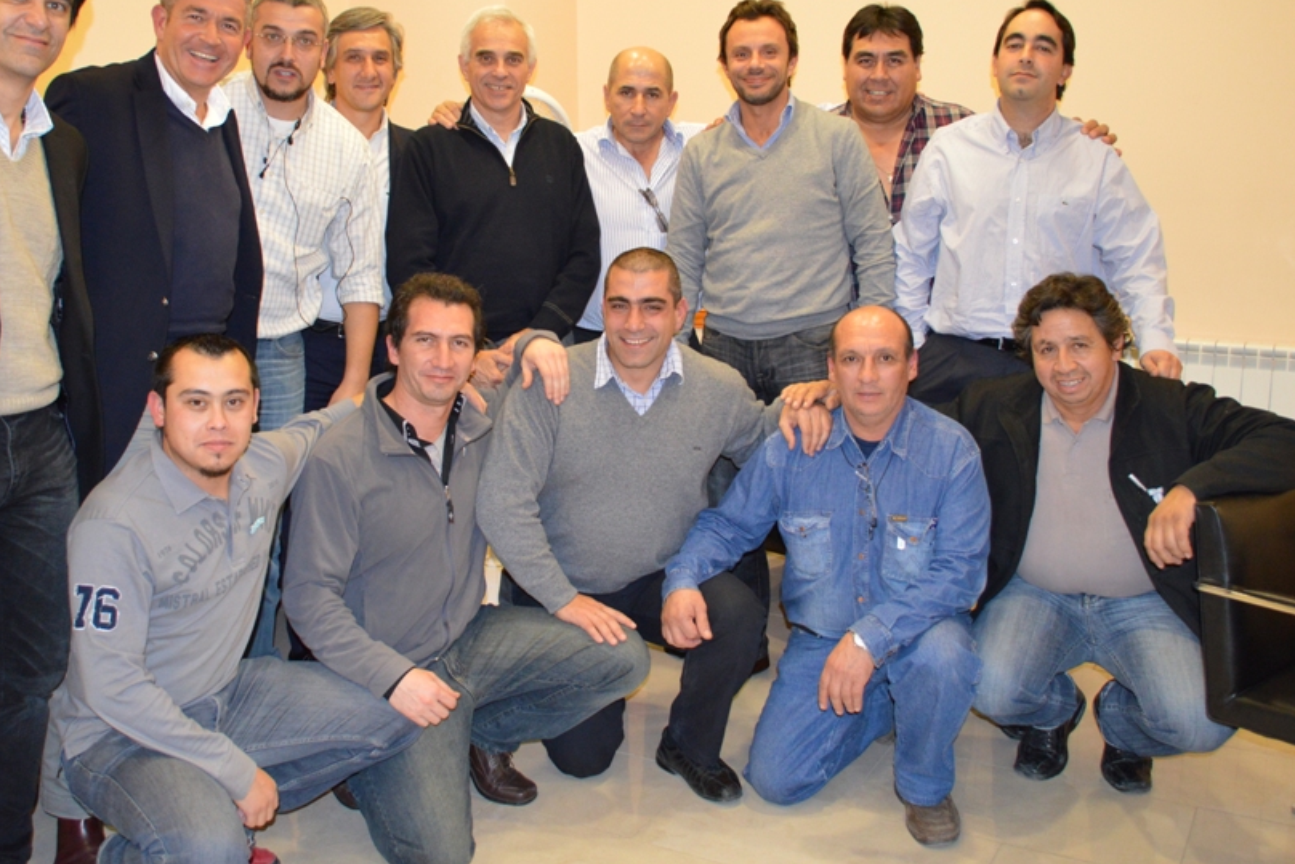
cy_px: 374
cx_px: 587
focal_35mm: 38
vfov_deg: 35.0
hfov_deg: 50.6
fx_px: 1367
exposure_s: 1/60
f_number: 3.8
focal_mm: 20
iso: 1400
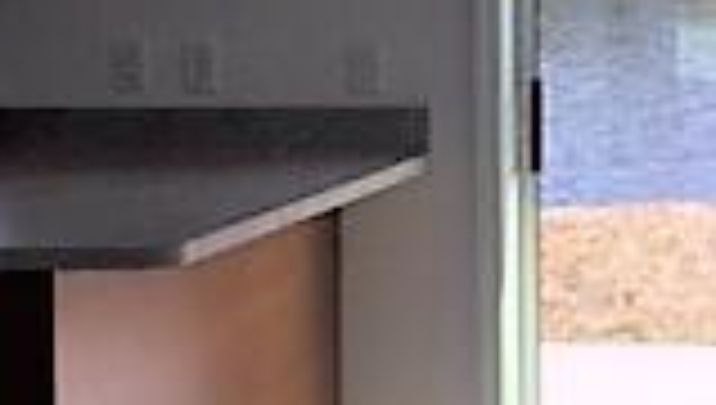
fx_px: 2415
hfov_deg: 16.4
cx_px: 793
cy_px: -50
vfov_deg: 9.5
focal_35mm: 127
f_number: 2.2
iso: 32
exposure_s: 1/476
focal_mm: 4.15
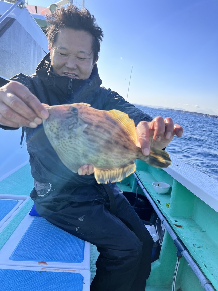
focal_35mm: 26
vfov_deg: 67.3
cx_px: 109
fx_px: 218
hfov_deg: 53.0
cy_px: 146
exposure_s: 1/1280
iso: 50
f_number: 1.5
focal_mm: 5.7
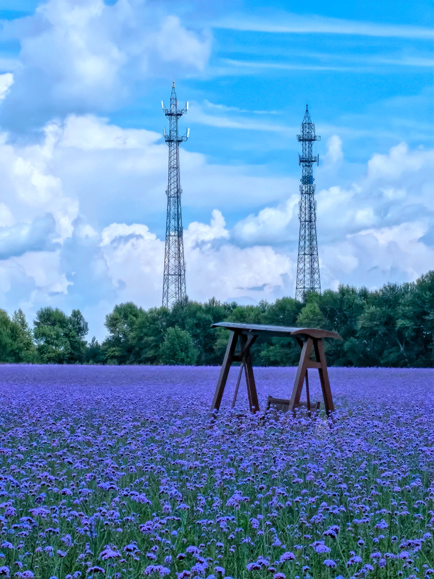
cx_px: 217
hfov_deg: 12.8
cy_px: 290
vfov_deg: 17.0
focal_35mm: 116
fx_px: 1940
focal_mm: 6.67
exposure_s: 1/5714
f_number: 1.9
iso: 50
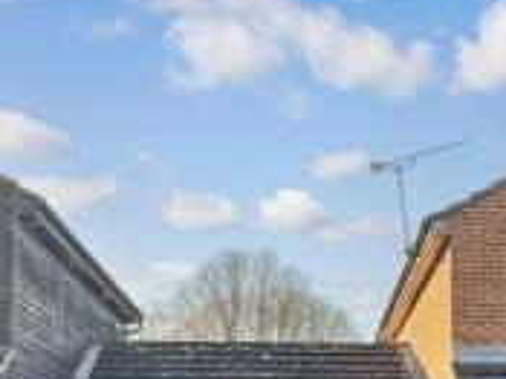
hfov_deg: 27.1
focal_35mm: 70
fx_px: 1023
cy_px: 369
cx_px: 426
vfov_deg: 20.4
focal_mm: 3
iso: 16
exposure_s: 1/1150
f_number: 1.8
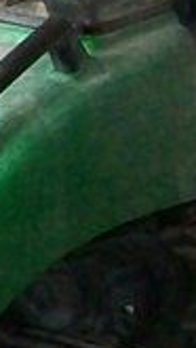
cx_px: -958
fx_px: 3127
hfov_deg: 3.2
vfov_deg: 6.3
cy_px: 357
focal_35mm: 339
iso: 160
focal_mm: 5.7
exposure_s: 1/60
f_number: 2.8
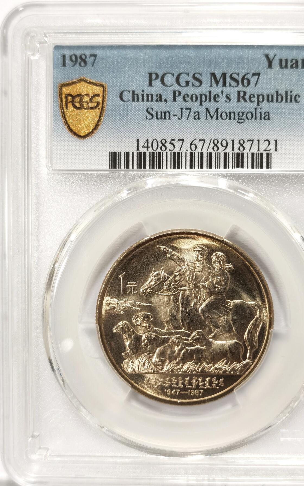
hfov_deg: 22.3
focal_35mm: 58
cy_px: 245
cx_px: 185
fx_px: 769
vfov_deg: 35.1
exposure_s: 1/100
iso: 125
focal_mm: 5.56
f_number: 16
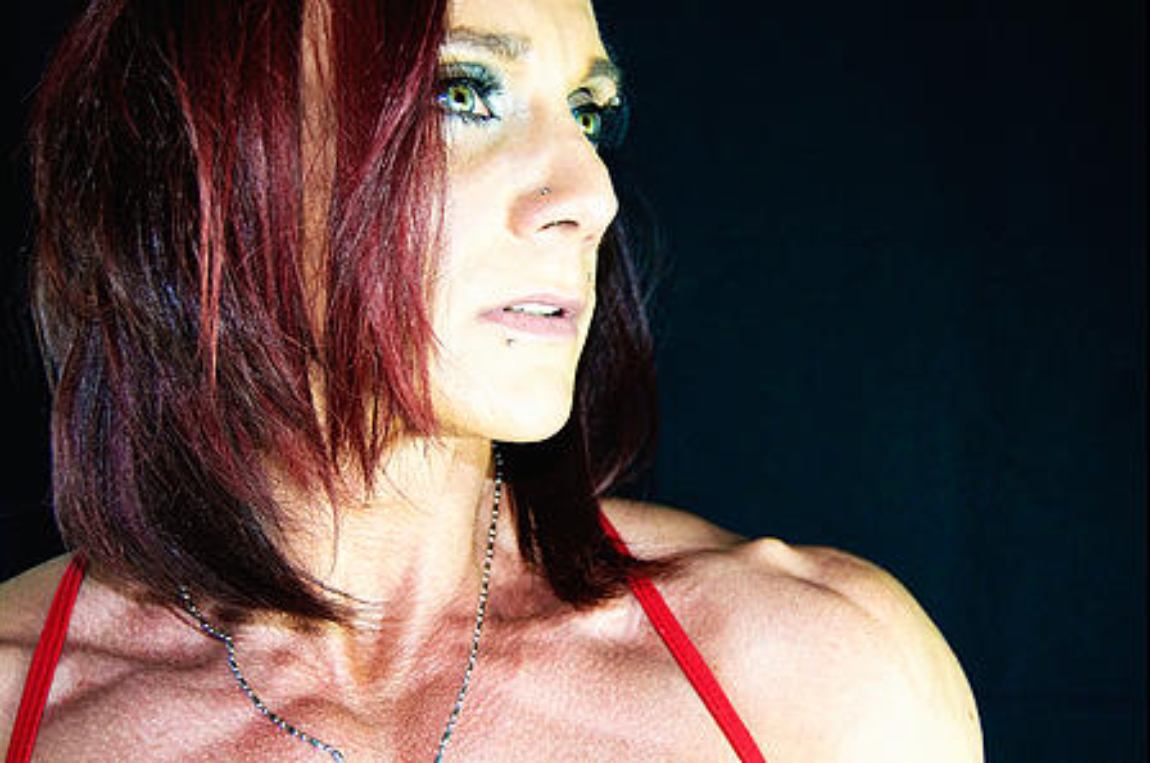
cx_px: 575
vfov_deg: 31.8
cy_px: 382
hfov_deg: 46.5
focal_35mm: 42
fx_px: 1339
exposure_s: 1/60
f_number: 4
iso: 2200
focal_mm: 28
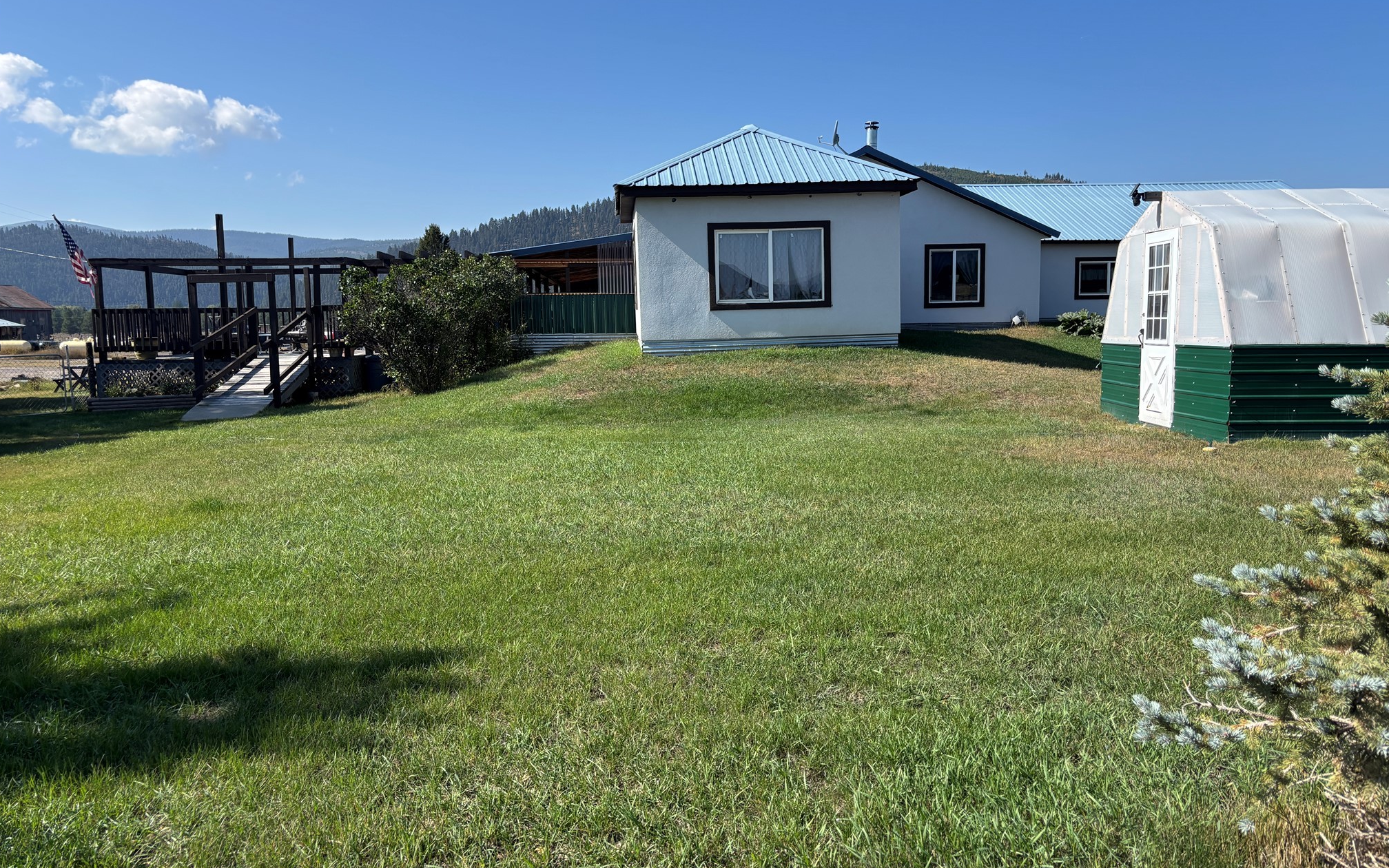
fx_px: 1060
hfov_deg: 66.5
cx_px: 695
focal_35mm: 28
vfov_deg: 44.5
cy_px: 411
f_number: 1.6
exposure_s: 1/2778
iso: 50
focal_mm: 5.96
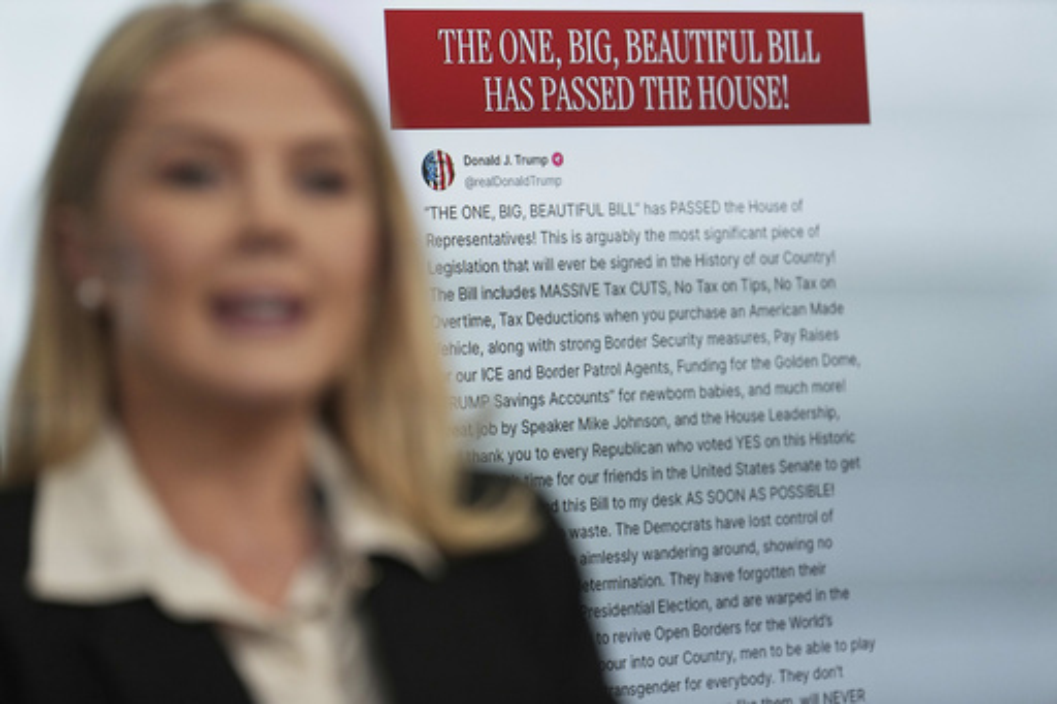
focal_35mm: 200
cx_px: 528
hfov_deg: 10.3
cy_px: 352
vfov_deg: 6.9
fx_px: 5870
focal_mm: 200
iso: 2500
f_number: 3.5
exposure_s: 1/1600
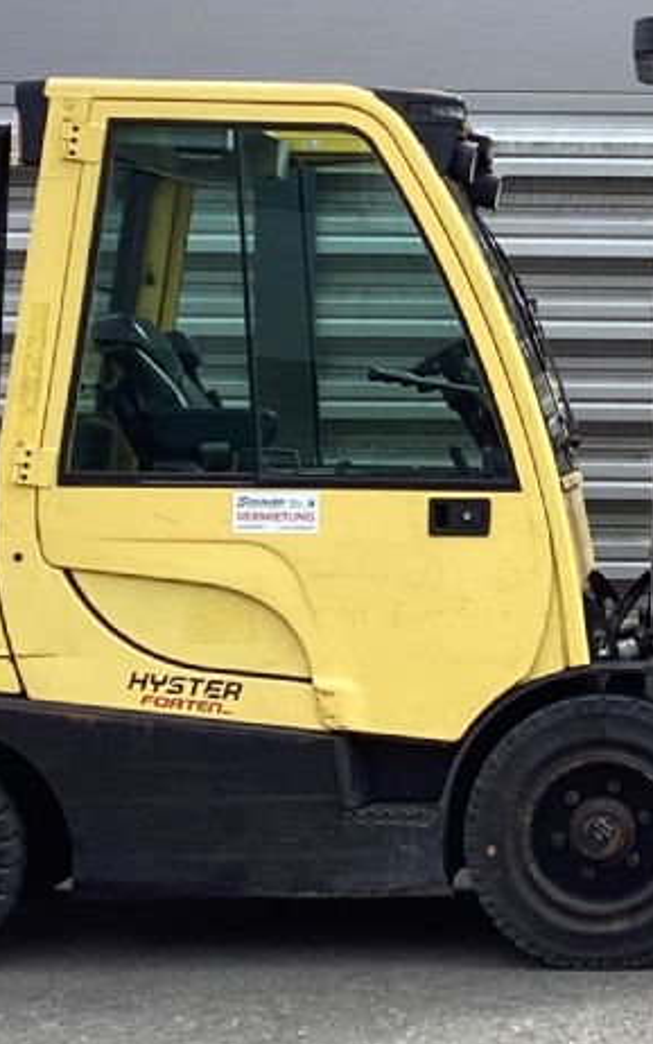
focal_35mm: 91
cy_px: 339
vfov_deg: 22.7
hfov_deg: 13.9
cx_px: 786
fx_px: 2590
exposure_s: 1/500
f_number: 2.4
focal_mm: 3.3
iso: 25
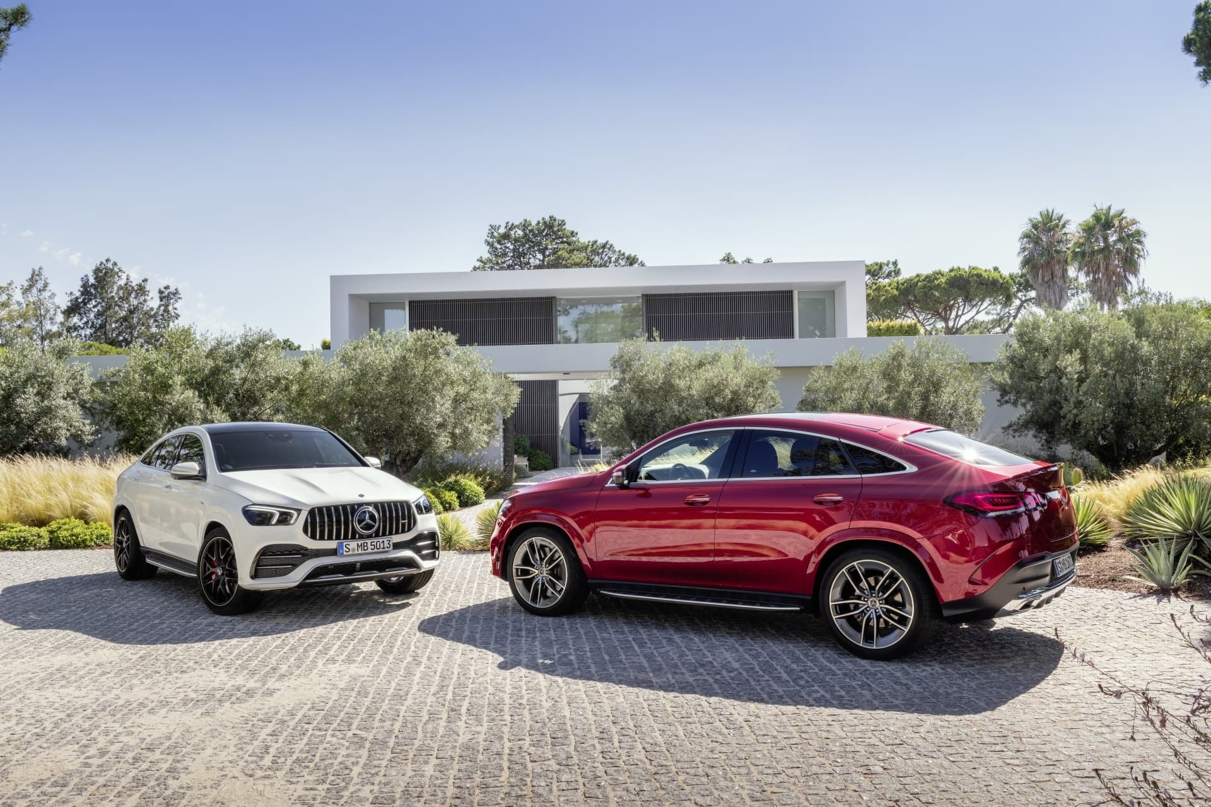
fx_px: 1043
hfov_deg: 60.3
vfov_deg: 42.3
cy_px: 404
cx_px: 606
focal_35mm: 31
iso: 100
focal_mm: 31
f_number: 16
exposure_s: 1/60
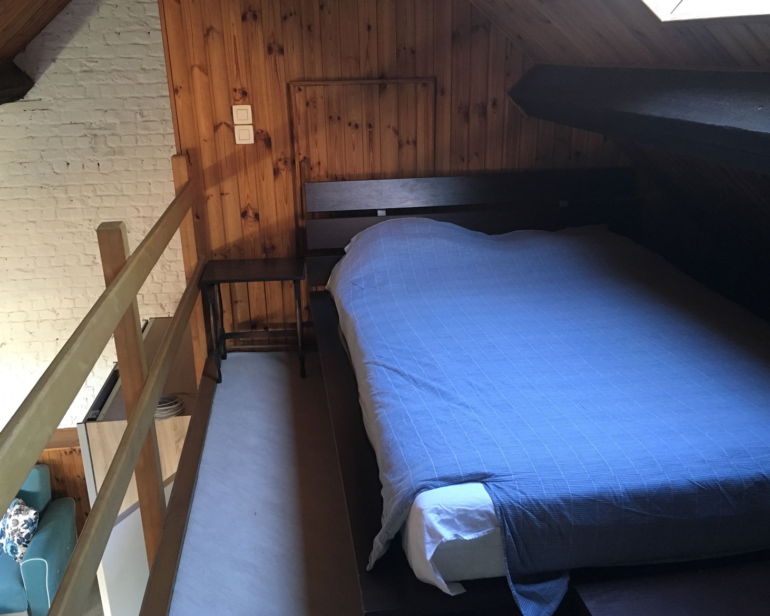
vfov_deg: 47.1
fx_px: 707
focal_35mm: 31
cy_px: 310
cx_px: 388
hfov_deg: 57.2
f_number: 2.2
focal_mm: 4.15
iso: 200
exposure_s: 1/20
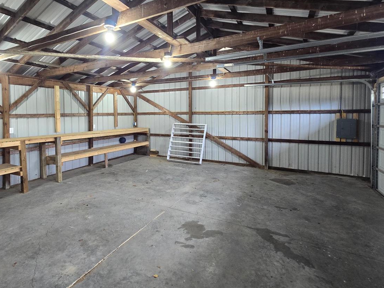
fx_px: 189
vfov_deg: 74.3
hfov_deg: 90.8
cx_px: 175
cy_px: 123
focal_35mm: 17
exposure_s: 1/60
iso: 250
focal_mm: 2.2
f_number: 2.2
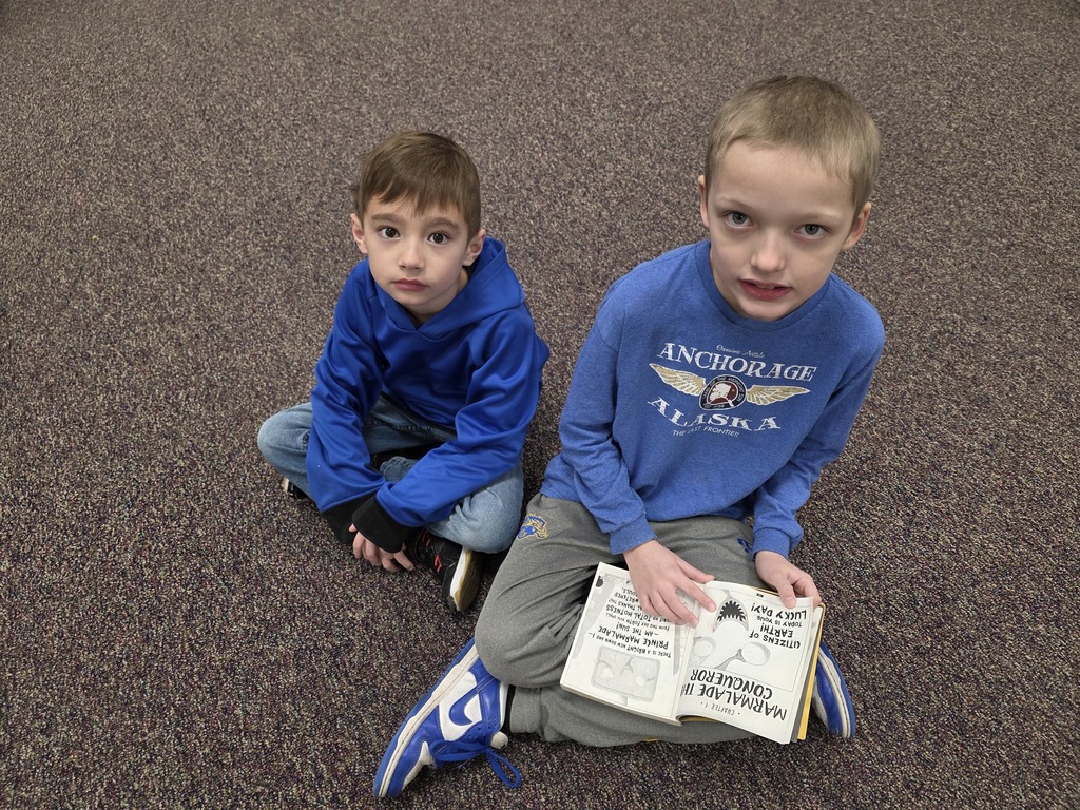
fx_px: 718
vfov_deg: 58.9
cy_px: 405
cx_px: 540
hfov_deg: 73.9
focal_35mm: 23
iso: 160
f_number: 1.7
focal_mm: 6.3
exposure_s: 1/120
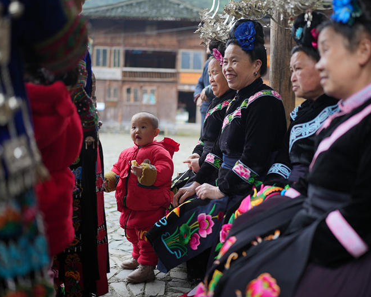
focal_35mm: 40
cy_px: 149
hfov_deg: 45.7
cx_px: 211
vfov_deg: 37.4
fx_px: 439
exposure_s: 1/160
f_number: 1.4
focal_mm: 35
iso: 200
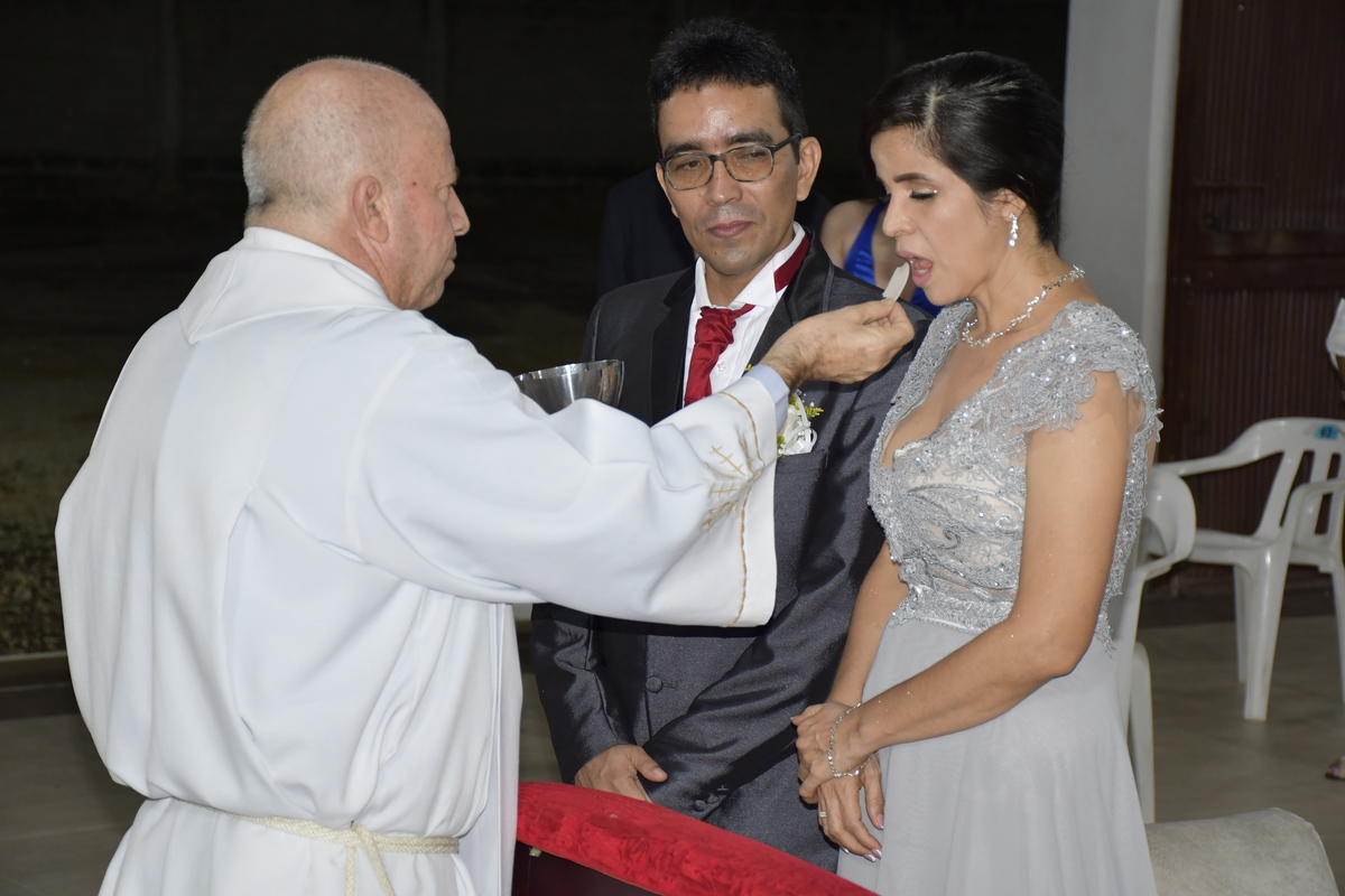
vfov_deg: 14.7
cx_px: 672
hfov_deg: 21.9
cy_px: 448
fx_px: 3474
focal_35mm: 93
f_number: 5
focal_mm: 62
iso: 1250
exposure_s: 1/60
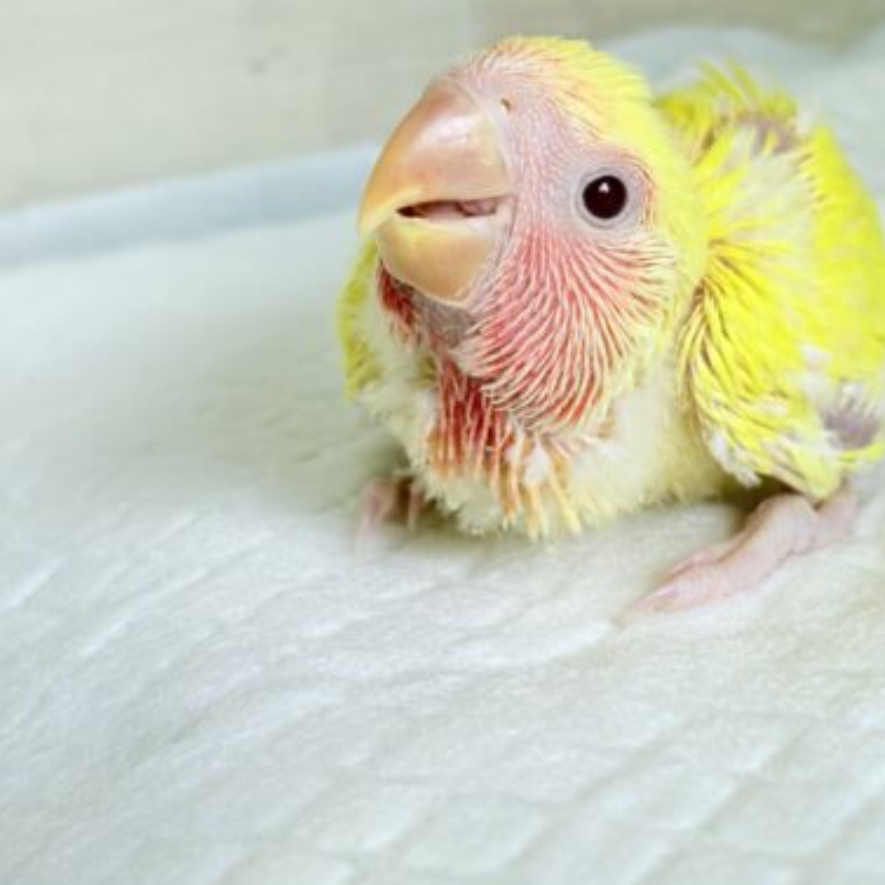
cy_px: 352
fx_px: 2256
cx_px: 523
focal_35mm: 78
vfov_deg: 22.2
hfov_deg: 22.2
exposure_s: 1/50
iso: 50
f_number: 1.6
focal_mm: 5.96
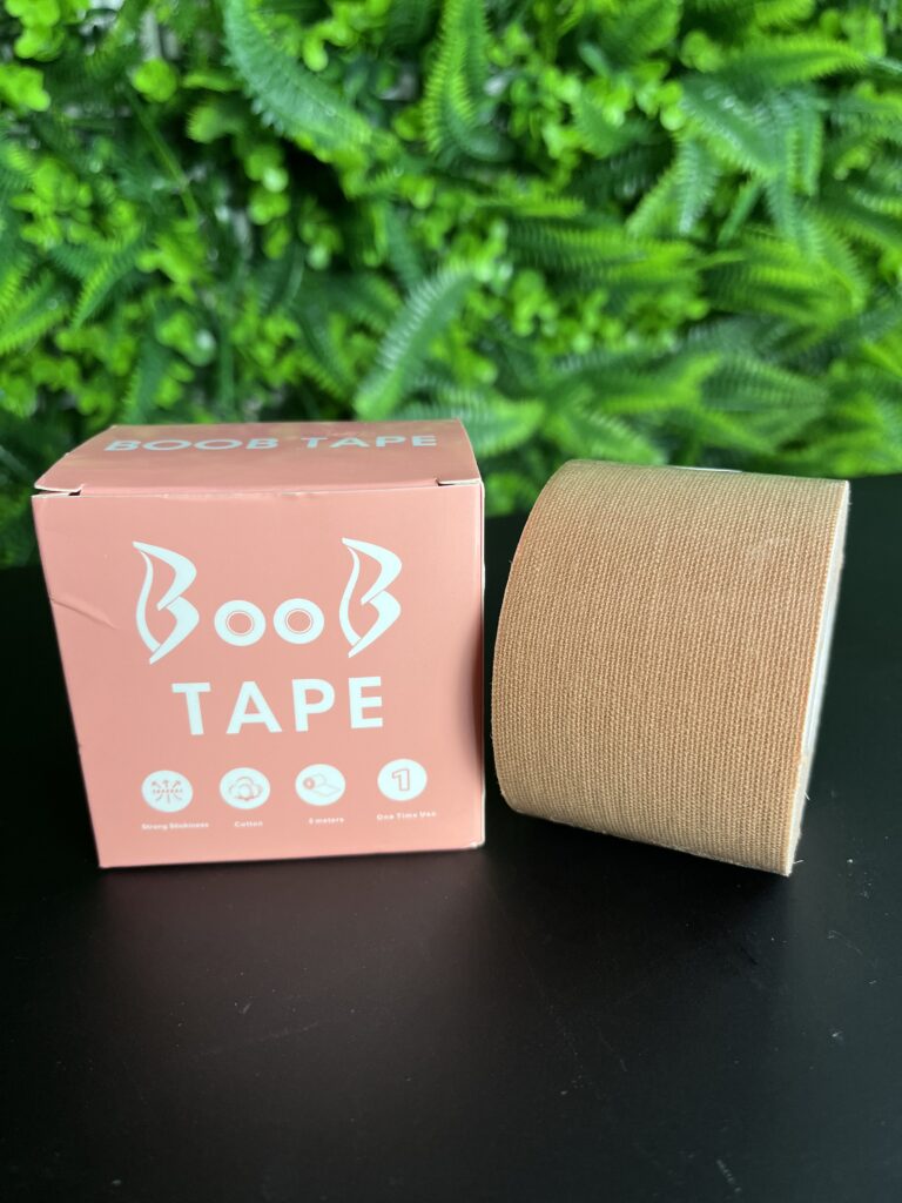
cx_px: 451
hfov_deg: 53.1
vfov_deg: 67.3
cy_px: 602
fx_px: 903
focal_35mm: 26
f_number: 1.6
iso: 100
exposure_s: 1/120
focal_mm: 5.1
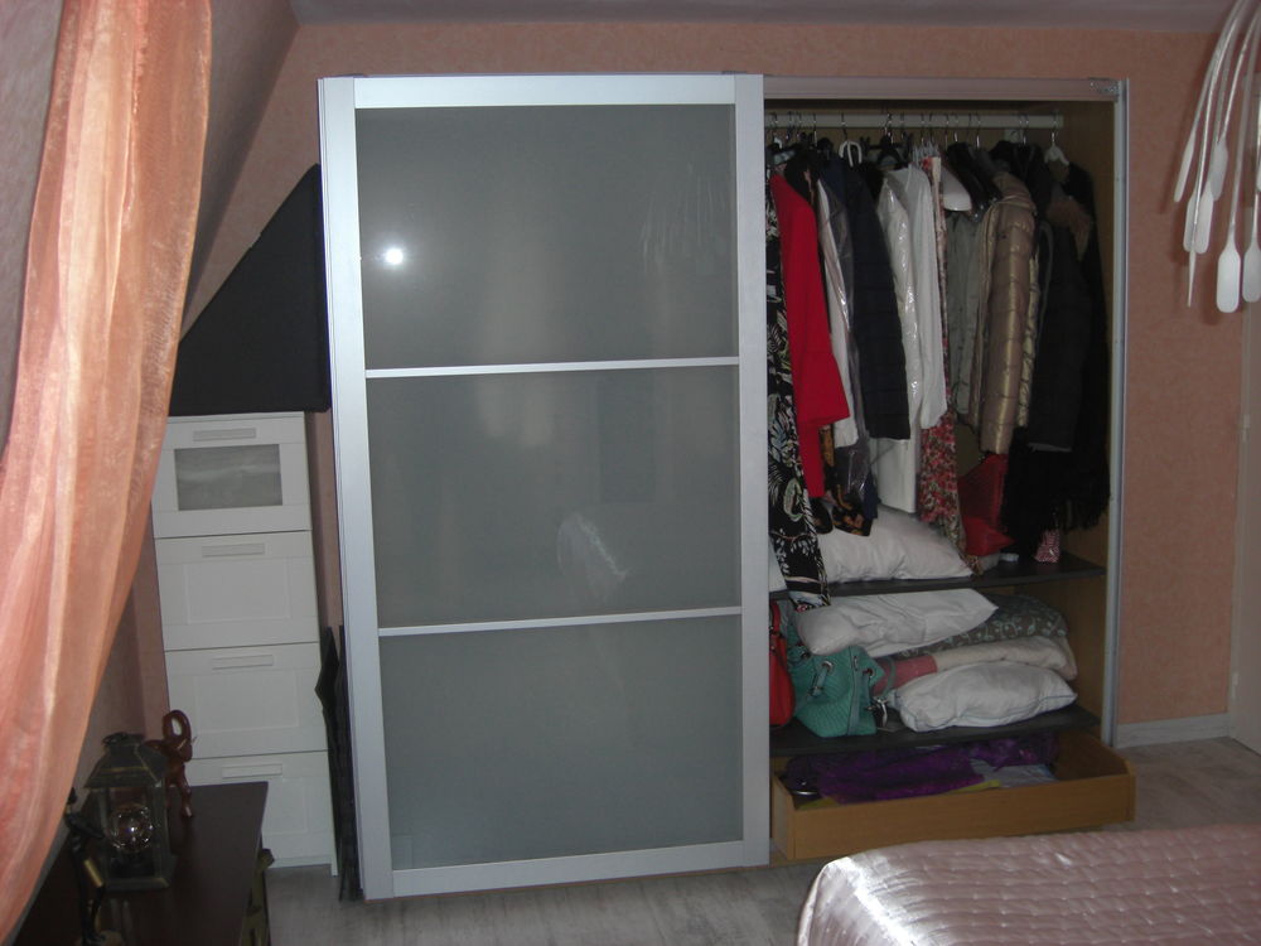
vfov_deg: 37.7
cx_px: 630
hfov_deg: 49.0
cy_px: 473
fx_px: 1384
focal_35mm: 38
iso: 200
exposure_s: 1/30
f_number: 2.8
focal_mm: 7.9
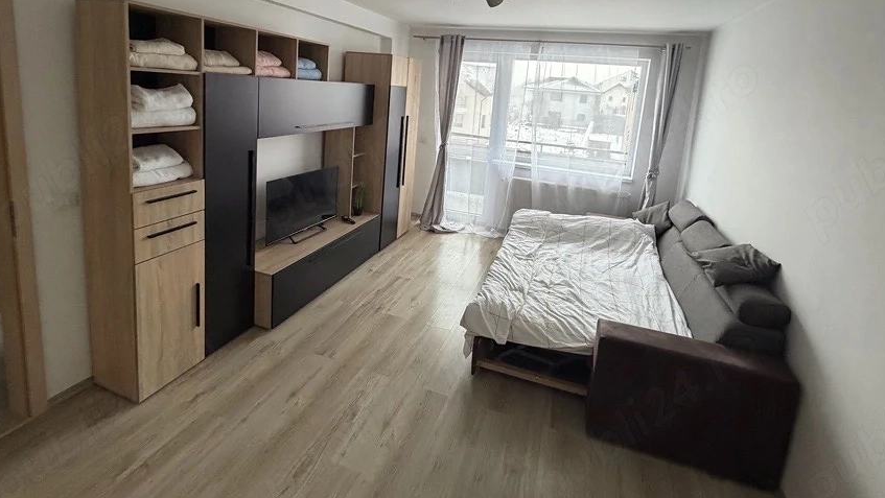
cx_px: 444
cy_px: 156
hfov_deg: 92.6
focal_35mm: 18
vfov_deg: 59.3
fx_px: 423
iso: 320
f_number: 2.2
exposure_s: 1/120
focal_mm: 2.22
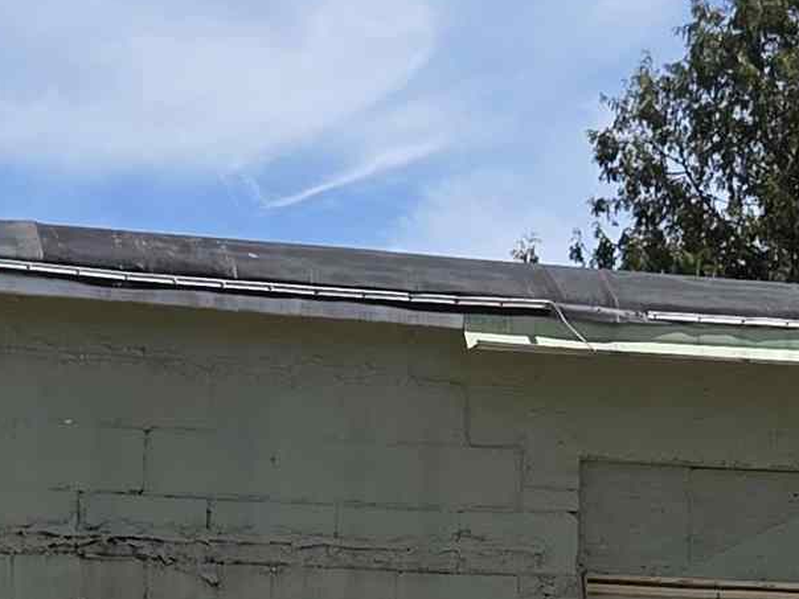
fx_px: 2701
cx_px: 407
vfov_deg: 12.1
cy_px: 894
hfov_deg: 16.8
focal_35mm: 117
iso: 80
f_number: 1.8
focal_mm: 5.4
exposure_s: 1/5399
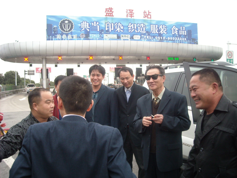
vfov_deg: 40.7
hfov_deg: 52.6
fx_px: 240
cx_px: 118
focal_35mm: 35
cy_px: 89
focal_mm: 5.7
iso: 135
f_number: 2.8
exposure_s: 1/60
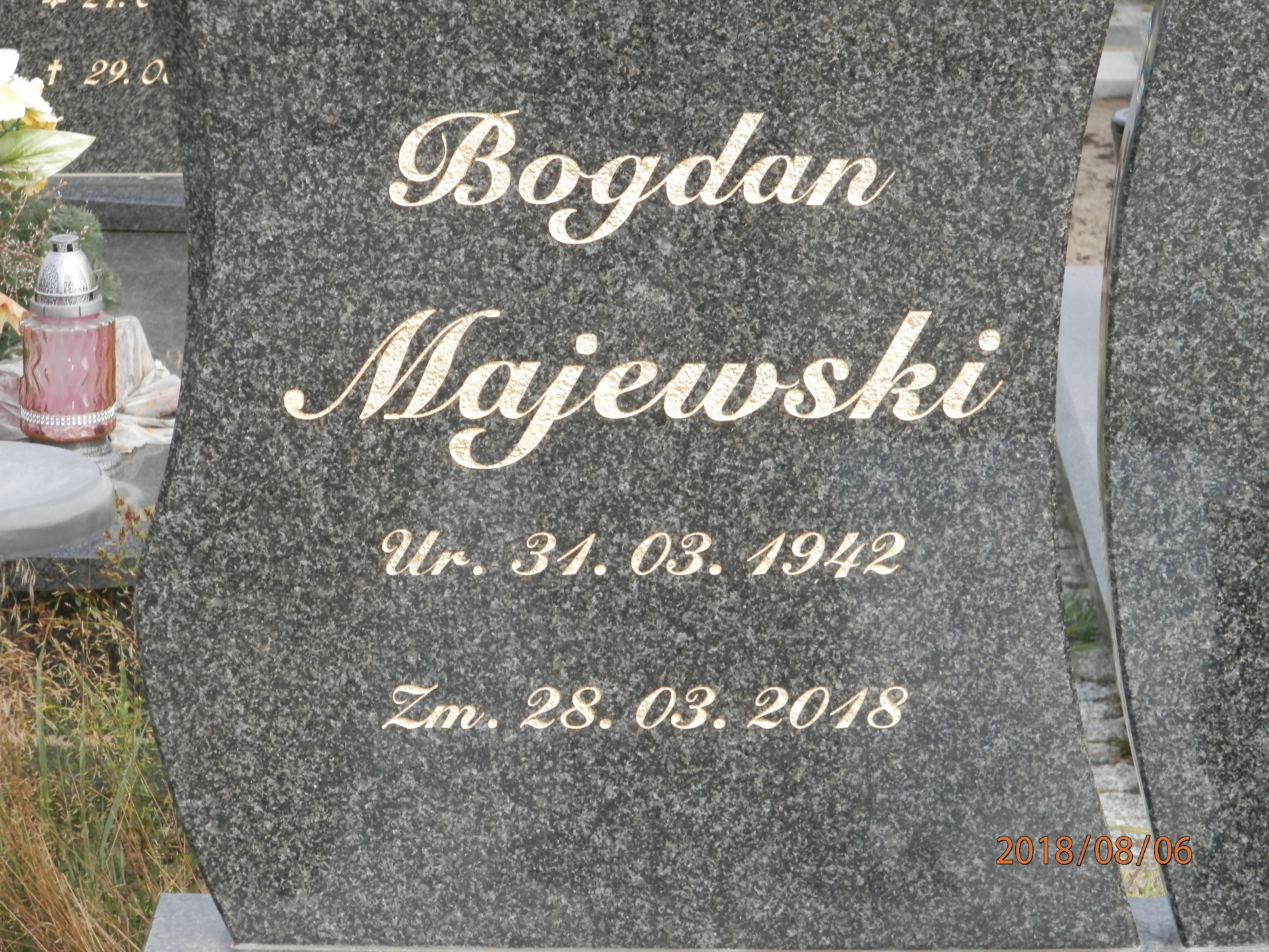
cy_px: 476
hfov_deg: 14.9
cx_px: 634
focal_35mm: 132
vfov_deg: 11.2
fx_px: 4839
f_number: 4.7
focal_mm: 23.6
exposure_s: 1/160
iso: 200
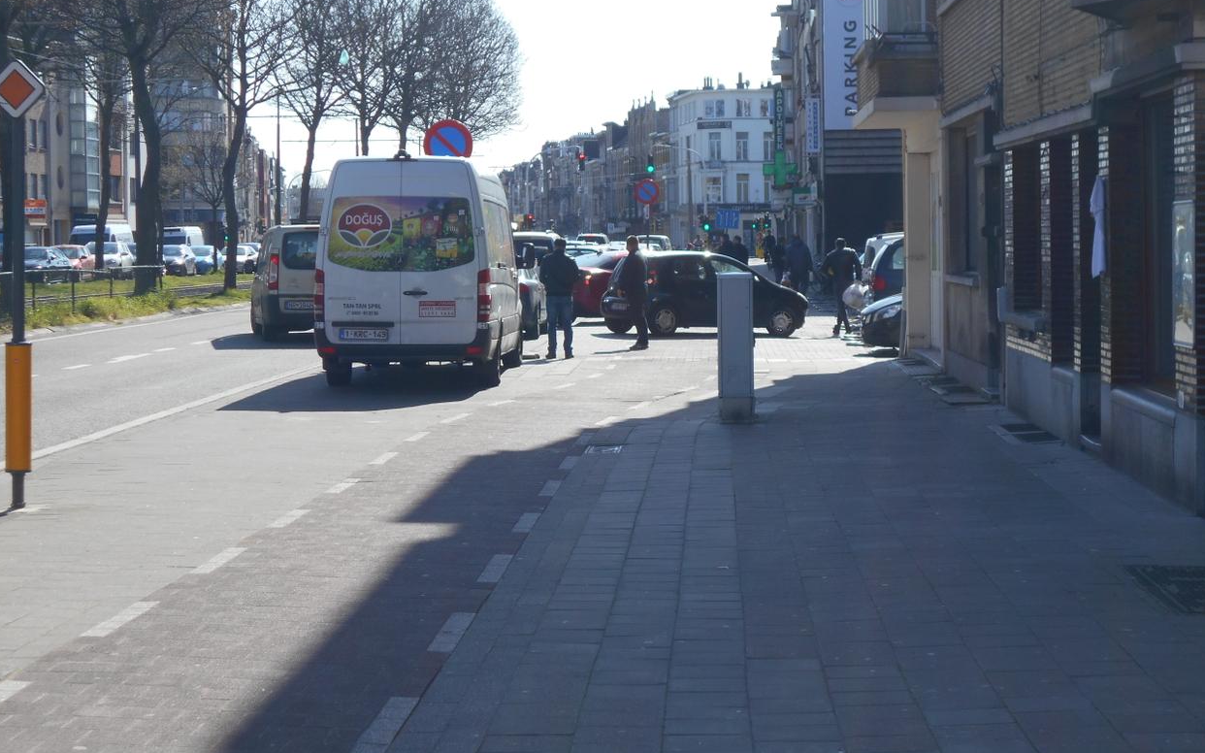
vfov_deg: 15.7
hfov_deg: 24.9
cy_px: 296
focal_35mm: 83
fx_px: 2725
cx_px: 597
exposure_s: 1/320
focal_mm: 13.5
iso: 80
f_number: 5.8
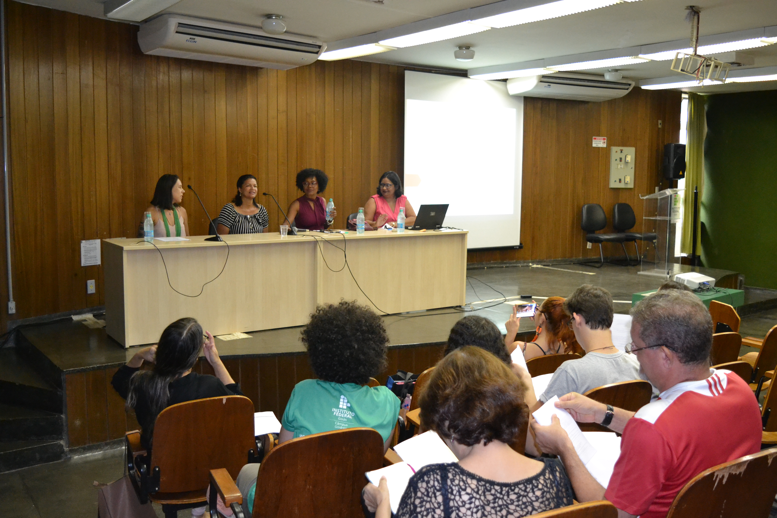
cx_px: 388
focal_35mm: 34
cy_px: 259
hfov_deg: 55.1
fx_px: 745
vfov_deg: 38.4
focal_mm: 23
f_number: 3.8
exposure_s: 1/60
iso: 2500
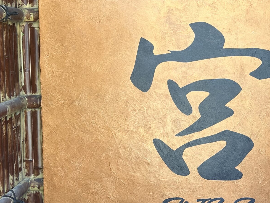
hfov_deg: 35.8
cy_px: 82
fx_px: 406
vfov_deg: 28.0
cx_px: 210
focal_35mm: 52
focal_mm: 6.86
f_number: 1.78
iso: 100
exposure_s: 1/120
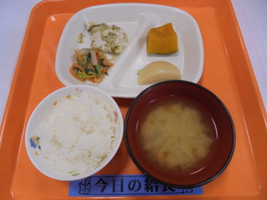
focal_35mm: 26
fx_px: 200
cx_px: 134
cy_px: 100
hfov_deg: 67.3
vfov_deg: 53.0
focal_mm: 4.6
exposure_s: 1/30
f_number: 3.5
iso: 160
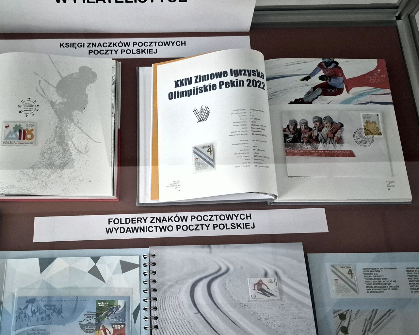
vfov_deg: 42.1
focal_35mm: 35
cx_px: 150
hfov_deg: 50.9
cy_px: 196
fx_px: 434
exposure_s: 1/50
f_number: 1.8
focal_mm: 5.4
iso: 1600
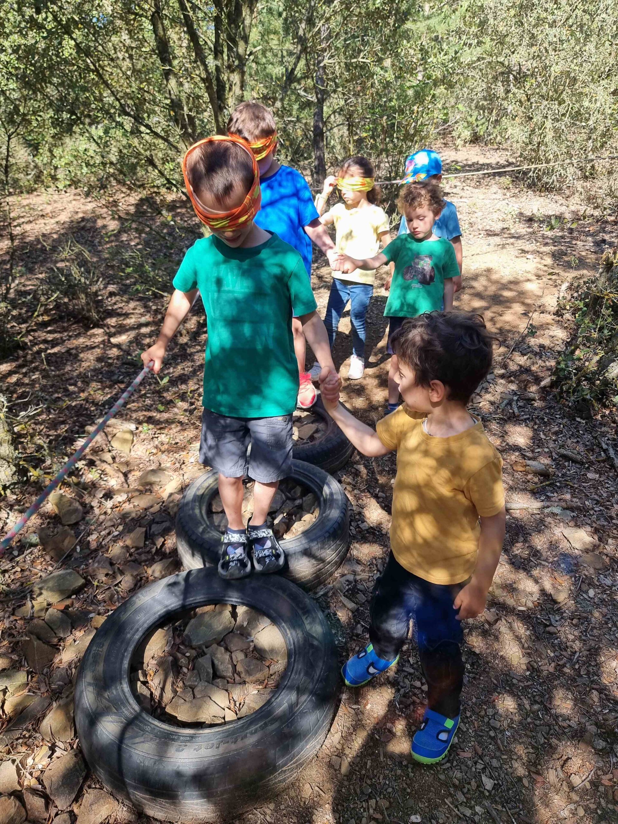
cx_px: 309
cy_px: 412
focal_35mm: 24
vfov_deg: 71.6
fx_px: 571
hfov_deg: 56.8
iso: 50
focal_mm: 6.7
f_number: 1.8
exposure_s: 1/163
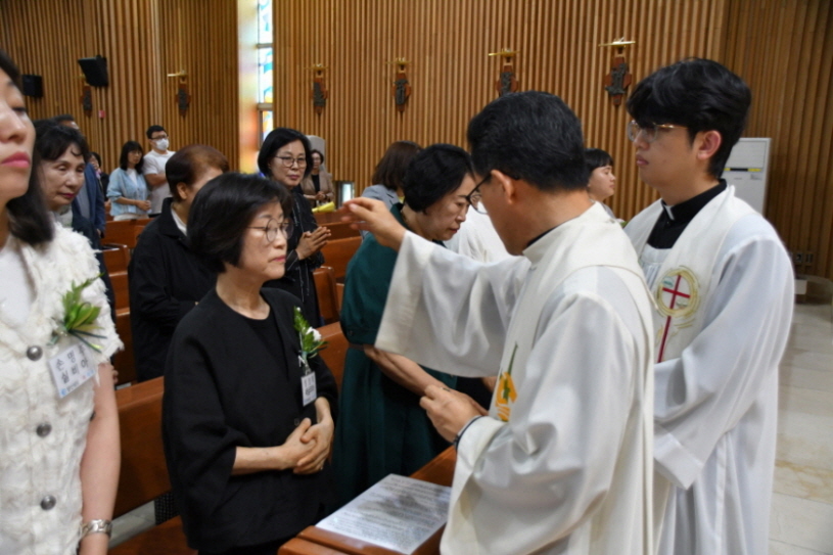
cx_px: 416
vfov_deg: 40.0
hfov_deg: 57.2
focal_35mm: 33
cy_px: 278
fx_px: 763
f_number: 3.8
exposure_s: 1/125
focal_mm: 22
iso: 1250
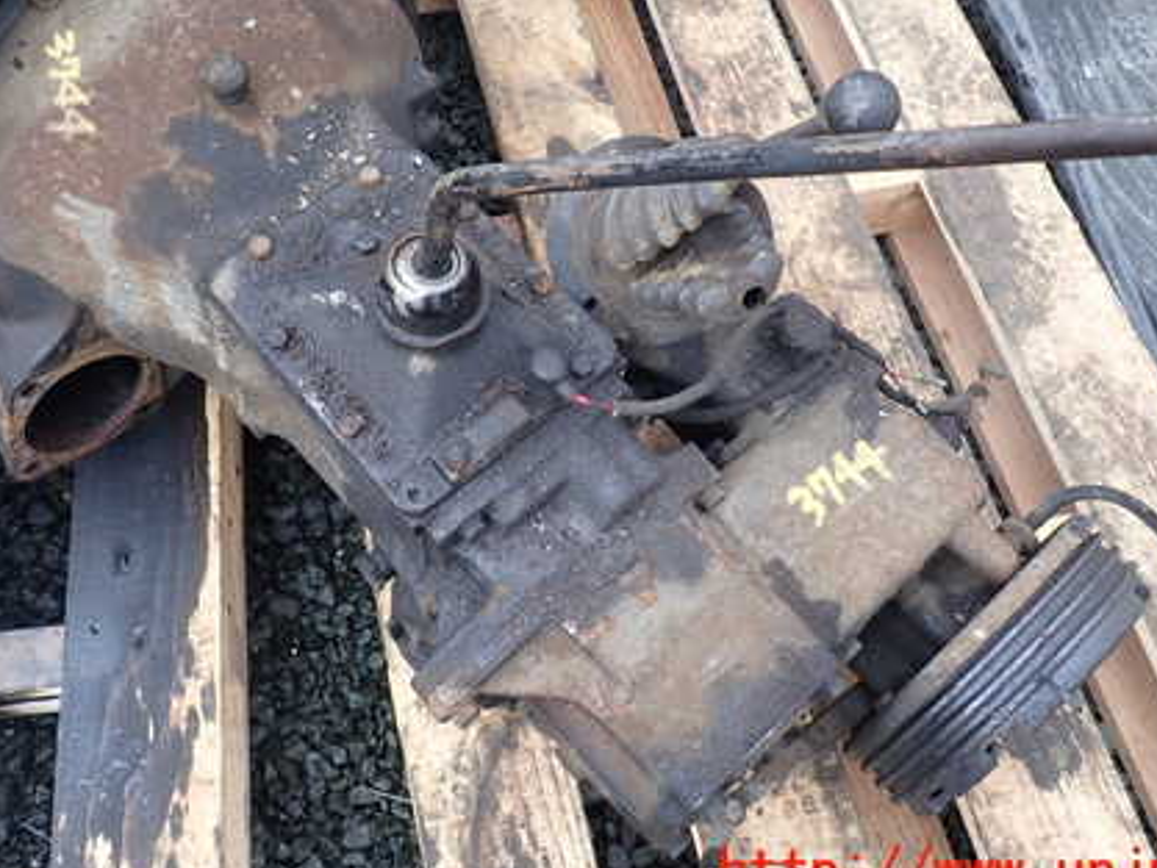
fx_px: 1204
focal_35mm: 36
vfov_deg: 39.2
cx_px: 513
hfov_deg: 51.2
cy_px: 286
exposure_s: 1/125
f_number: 2.8
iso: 100
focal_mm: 4.5
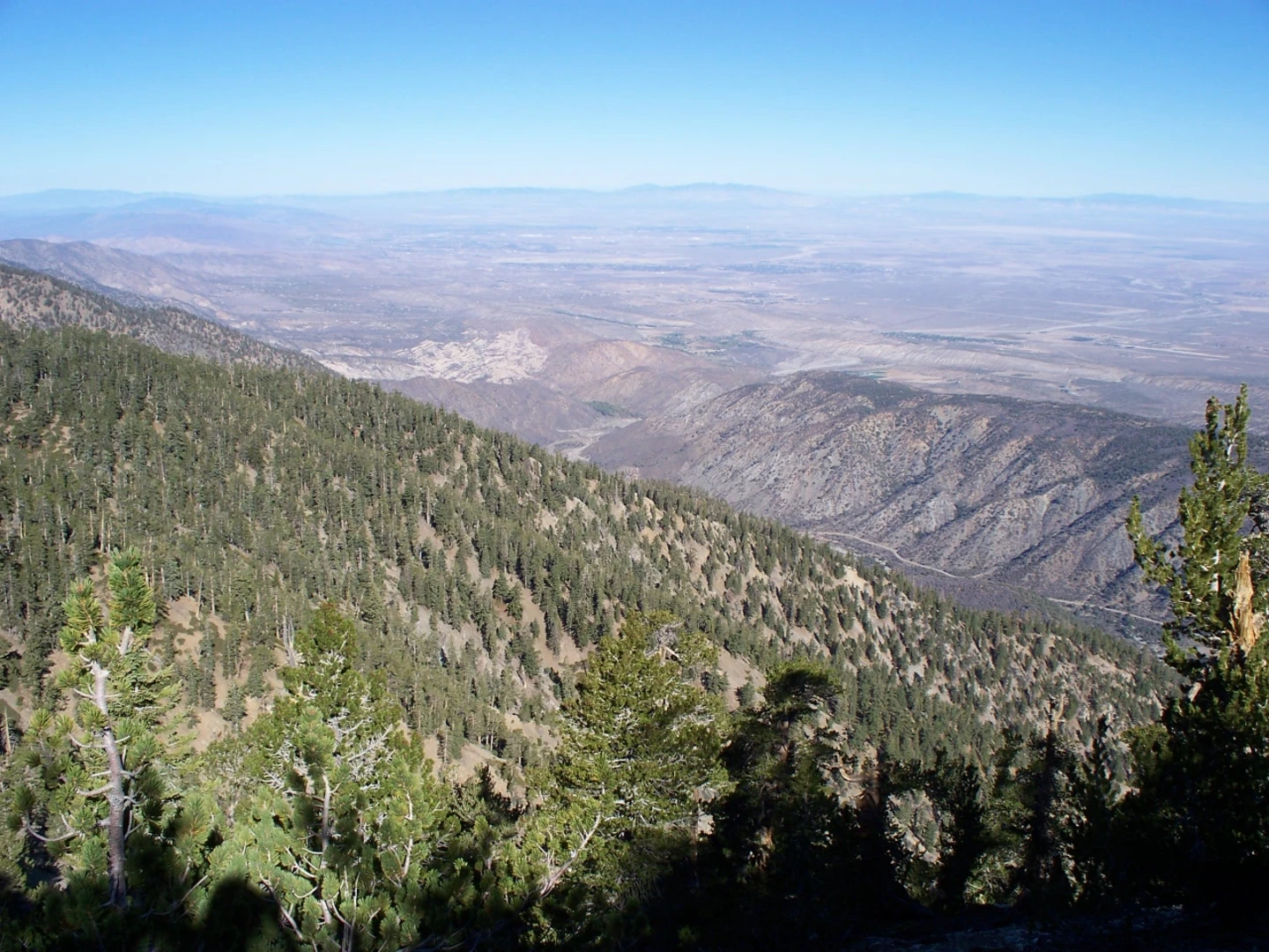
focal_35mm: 36
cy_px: 476
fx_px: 1320
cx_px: 634
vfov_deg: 39.7
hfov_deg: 51.4
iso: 80
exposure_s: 1/500
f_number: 5
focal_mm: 7.54
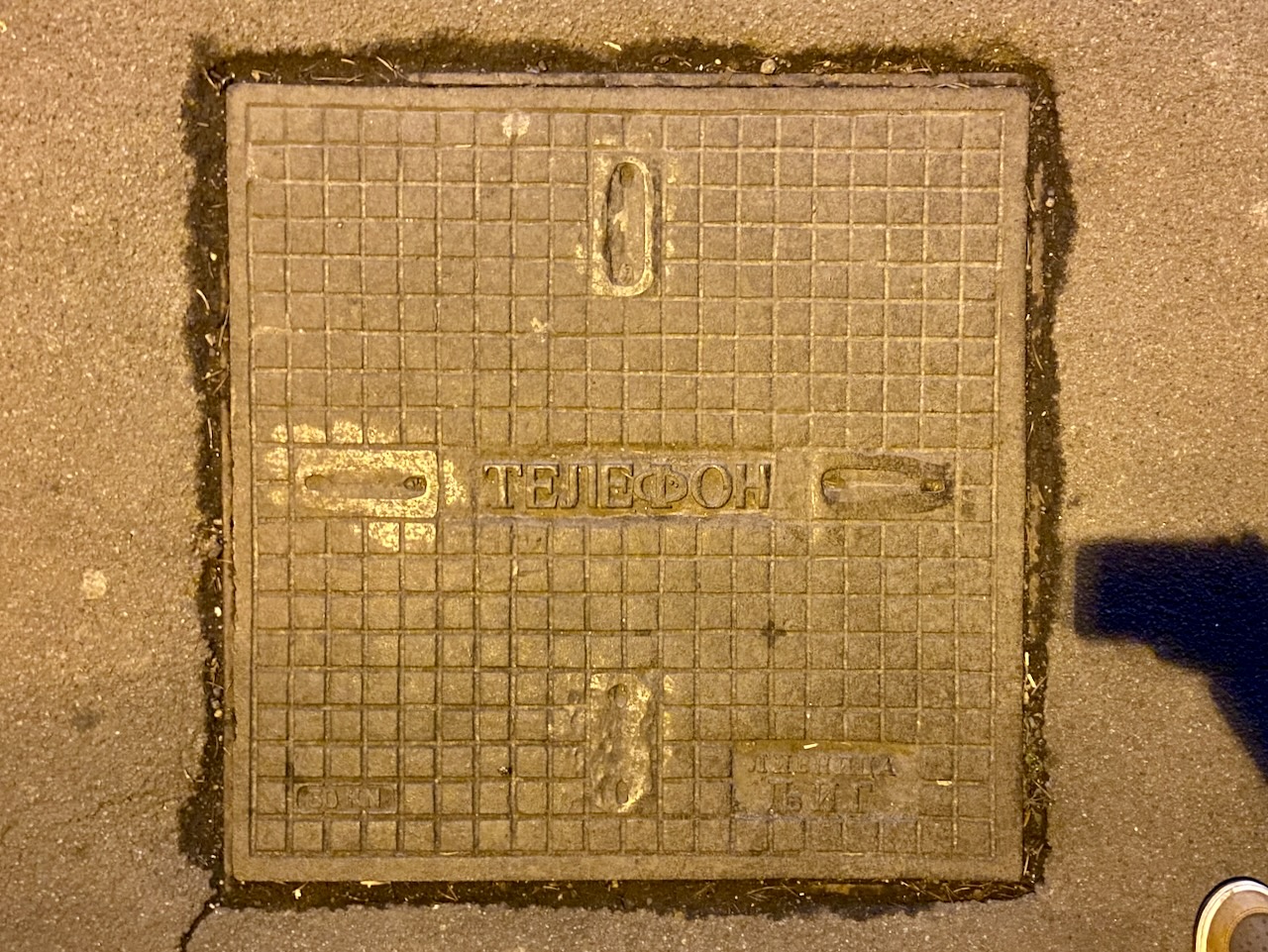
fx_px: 953
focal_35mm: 26
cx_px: 634
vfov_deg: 53.1
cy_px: 476
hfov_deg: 67.3
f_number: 1.8
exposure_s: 1/10
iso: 500
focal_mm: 4.25
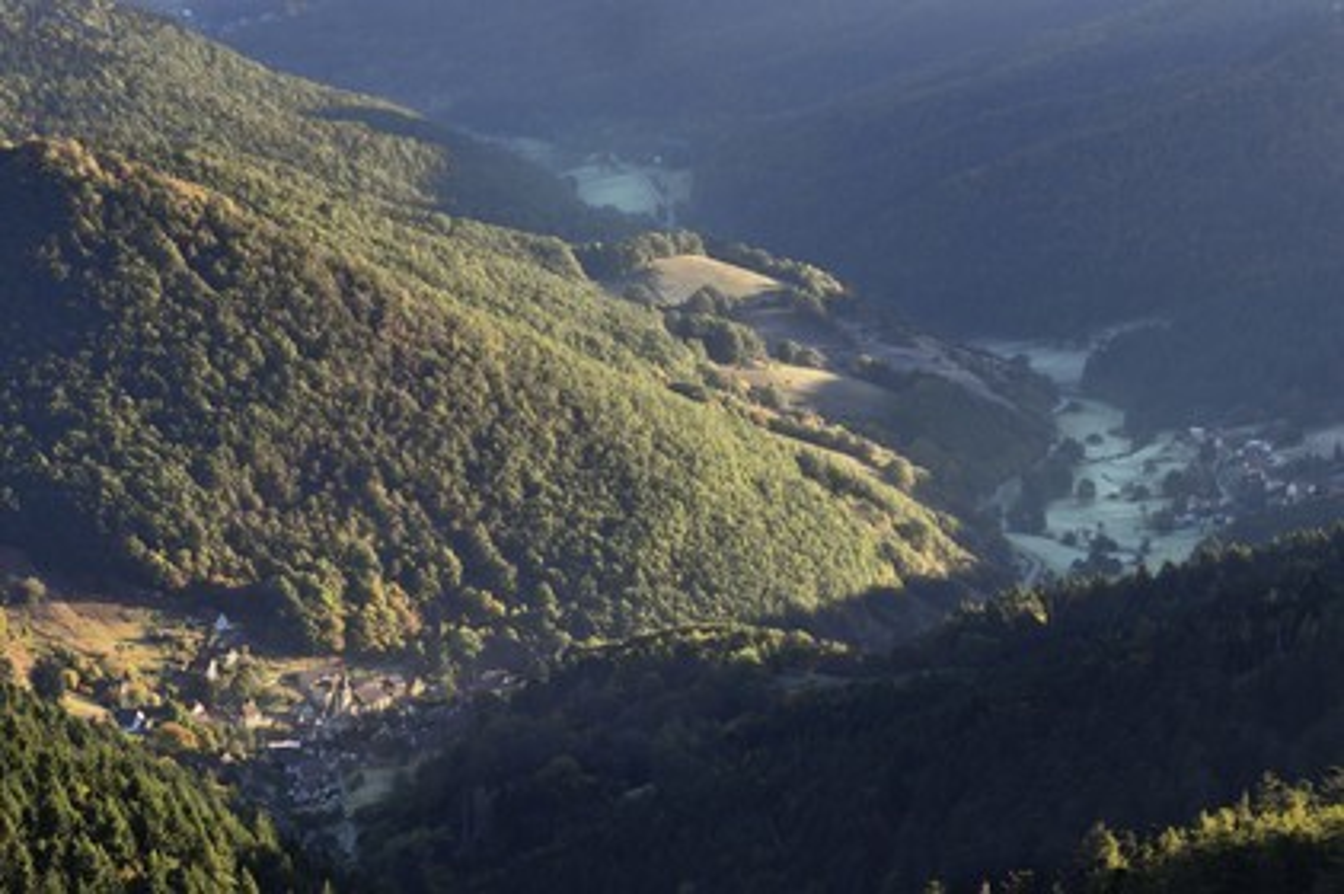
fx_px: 5969
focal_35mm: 160
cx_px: 672
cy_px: 447
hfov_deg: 12.8
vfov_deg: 8.6
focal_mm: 160
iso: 200
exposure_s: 1/250
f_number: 7.1
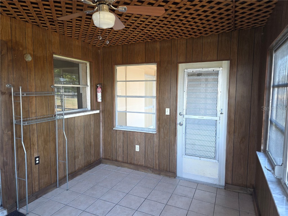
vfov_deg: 58.9
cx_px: 144
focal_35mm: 23
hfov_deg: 73.9
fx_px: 191
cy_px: 108
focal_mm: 6.3
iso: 125
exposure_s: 1/60
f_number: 1.7
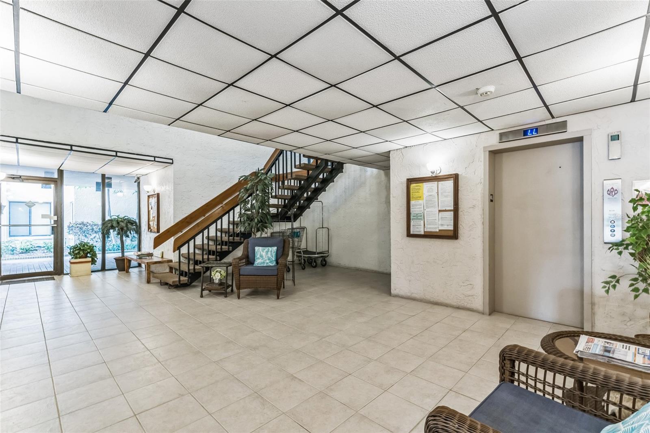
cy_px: 216
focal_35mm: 16
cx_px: 325
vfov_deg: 73.7
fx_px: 289
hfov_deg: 96.7
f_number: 8
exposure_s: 1/20
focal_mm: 16
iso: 1600
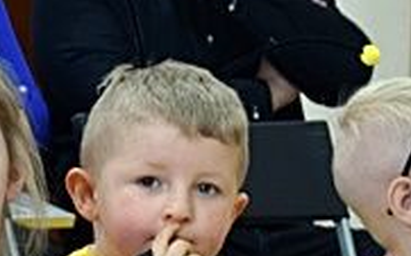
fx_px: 4949
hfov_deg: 4.7
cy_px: 261
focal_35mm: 442
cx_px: 20
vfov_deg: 3.0
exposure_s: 1/100
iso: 500
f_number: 5
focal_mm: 58
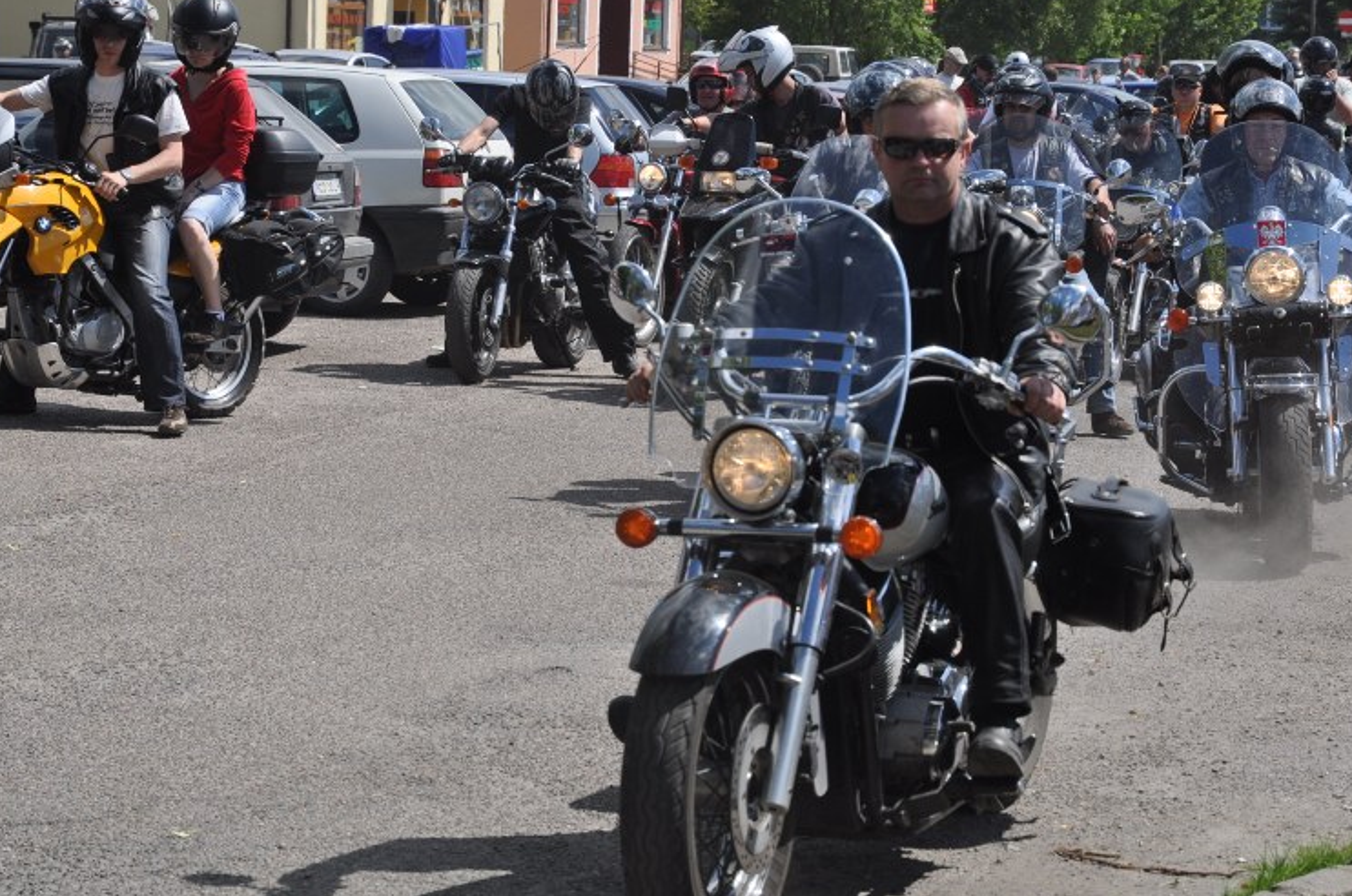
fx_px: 4124
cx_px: 656
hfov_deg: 18.6
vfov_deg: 12.4
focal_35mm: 110
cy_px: 433
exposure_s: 1/1000
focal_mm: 68
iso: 320
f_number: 8
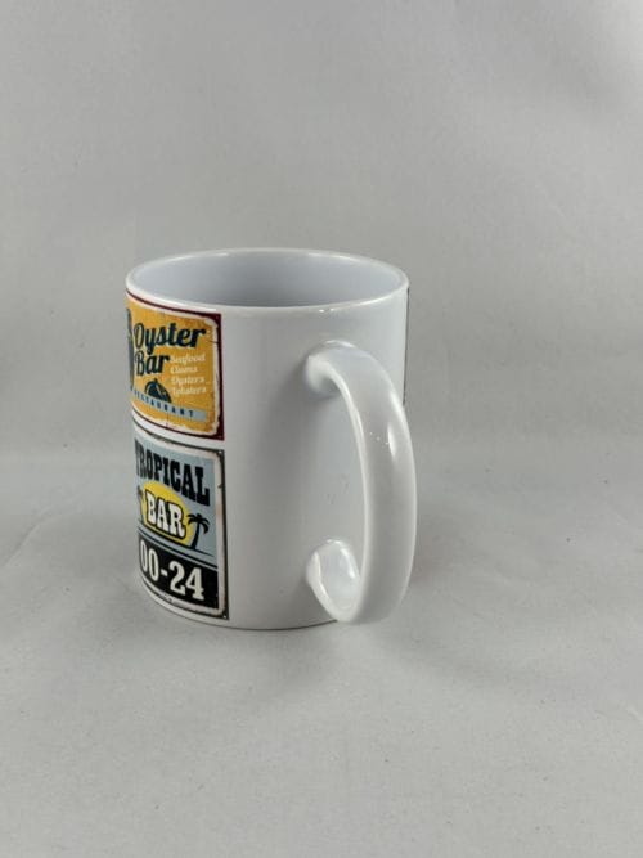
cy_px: 429
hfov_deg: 30.3
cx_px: 322
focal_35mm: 48
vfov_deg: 39.7
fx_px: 1189
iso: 64
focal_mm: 6.86
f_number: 1.78
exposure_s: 1/150
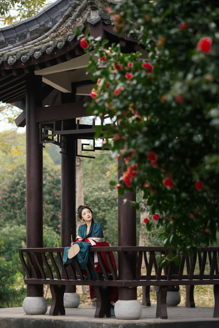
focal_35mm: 110
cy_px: 164
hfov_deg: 12.5
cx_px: 110
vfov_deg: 18.6
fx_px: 1004
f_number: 2.8
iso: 125
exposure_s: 1/250
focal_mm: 110
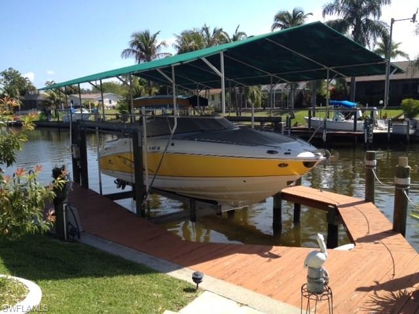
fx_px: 424
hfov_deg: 52.6
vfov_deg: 40.7
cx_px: 210
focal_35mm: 35
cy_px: 157
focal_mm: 4.28
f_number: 2.4
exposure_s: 1/1126
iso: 50
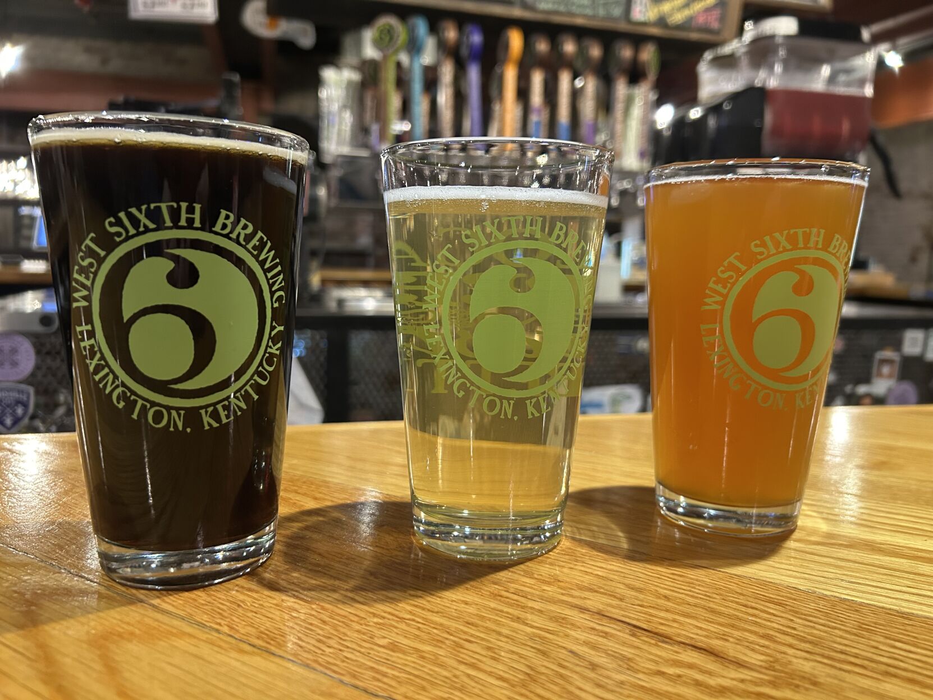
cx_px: 466
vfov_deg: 53.1
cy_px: 350
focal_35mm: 26
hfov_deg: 67.3
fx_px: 701
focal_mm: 5.7
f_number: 1.5
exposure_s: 1/60
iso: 400
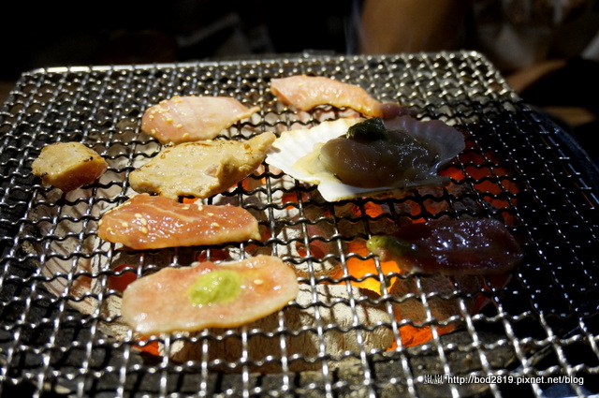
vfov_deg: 31.8
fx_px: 698
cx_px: 300
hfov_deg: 46.5
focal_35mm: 42
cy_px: 199
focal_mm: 28
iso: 1250
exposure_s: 1/60
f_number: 4.5
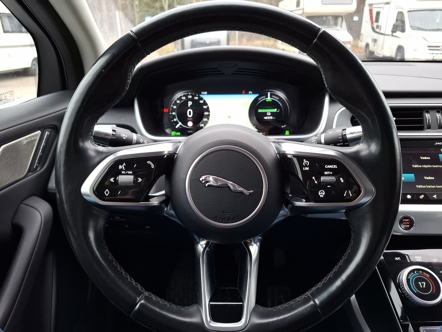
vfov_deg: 58.9
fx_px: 294
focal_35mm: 23
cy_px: 166
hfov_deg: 73.9
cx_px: 221
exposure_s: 1/50
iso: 250
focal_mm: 5.54
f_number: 1.8
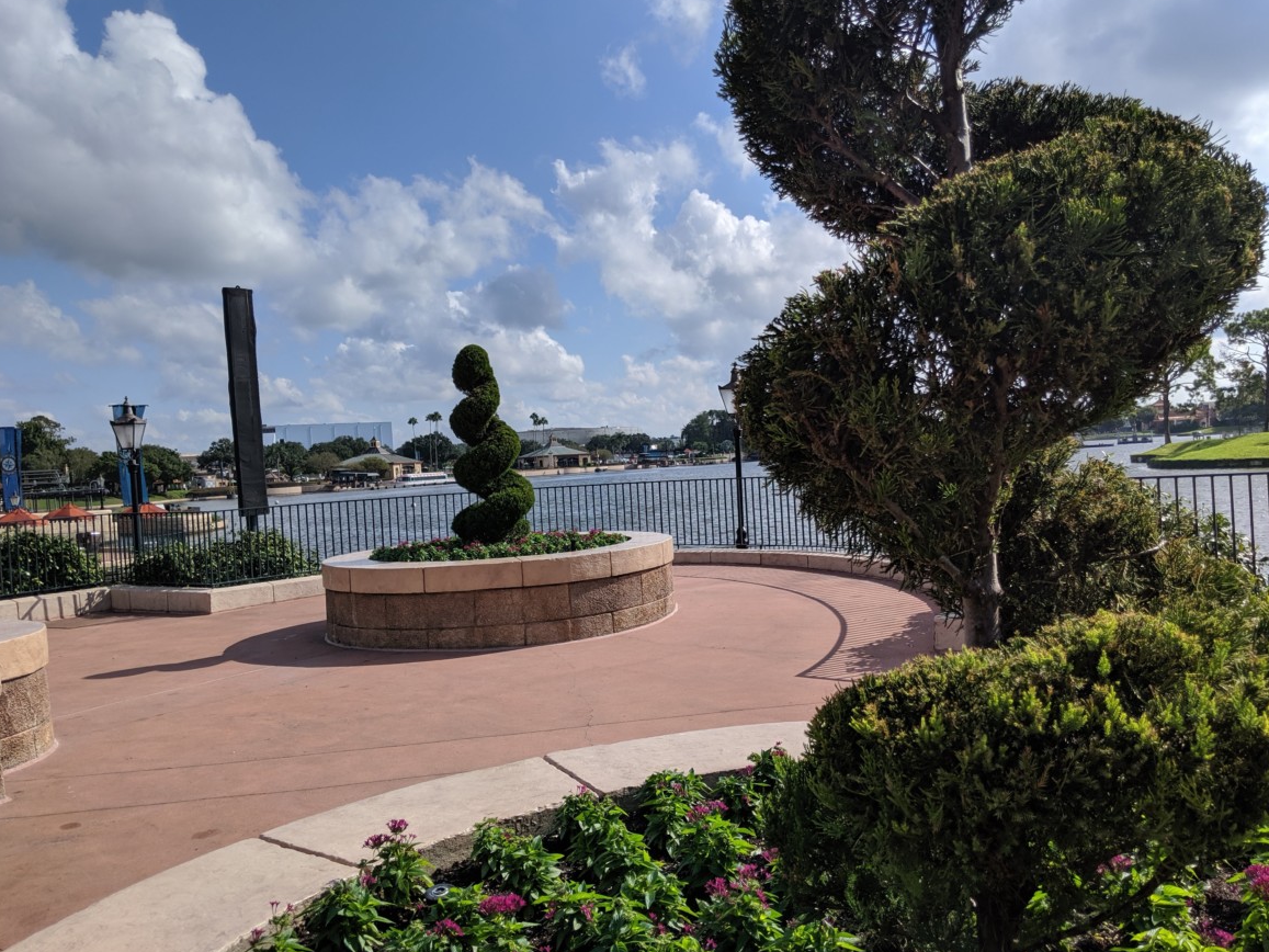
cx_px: 620
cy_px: 468
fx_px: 1027
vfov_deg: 49.8
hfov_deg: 63.4
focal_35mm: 28
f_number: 1.8
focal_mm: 4.44
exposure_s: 1/4695
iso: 60
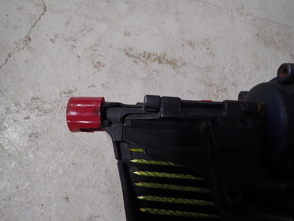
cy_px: 110
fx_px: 212
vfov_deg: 54.9
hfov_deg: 69.4
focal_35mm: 25
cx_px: 147
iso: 200
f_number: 2
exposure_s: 1/50
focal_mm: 4.5
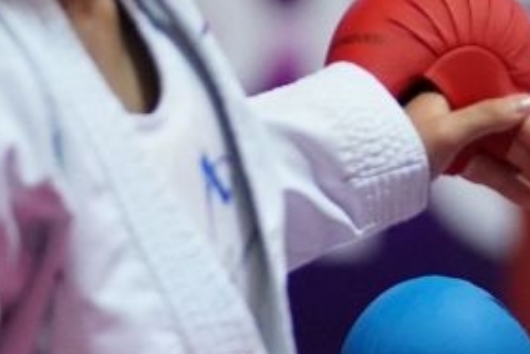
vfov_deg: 1.9
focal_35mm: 714
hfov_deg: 2.9
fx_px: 10517
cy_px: 136
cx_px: 375
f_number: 2.8
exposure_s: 1/1000
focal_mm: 111
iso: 4000
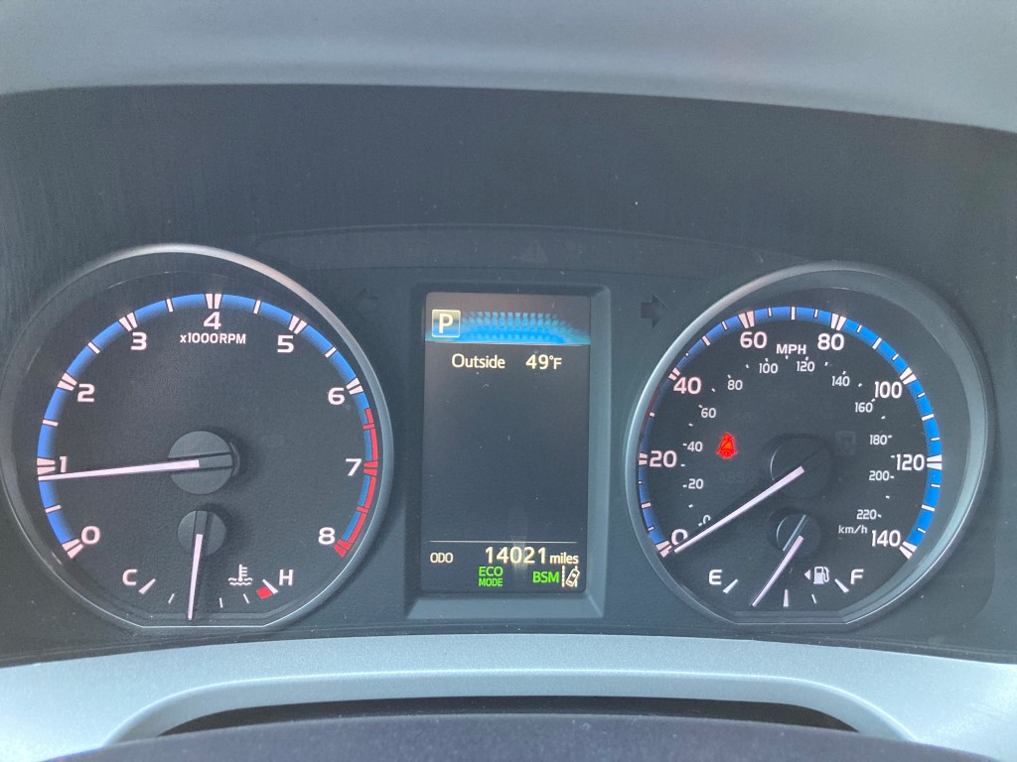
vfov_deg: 49.7
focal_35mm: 28
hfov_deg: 63.4
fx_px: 823
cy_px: 381
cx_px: 508
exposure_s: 1/60
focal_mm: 3.99
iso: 320
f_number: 1.8
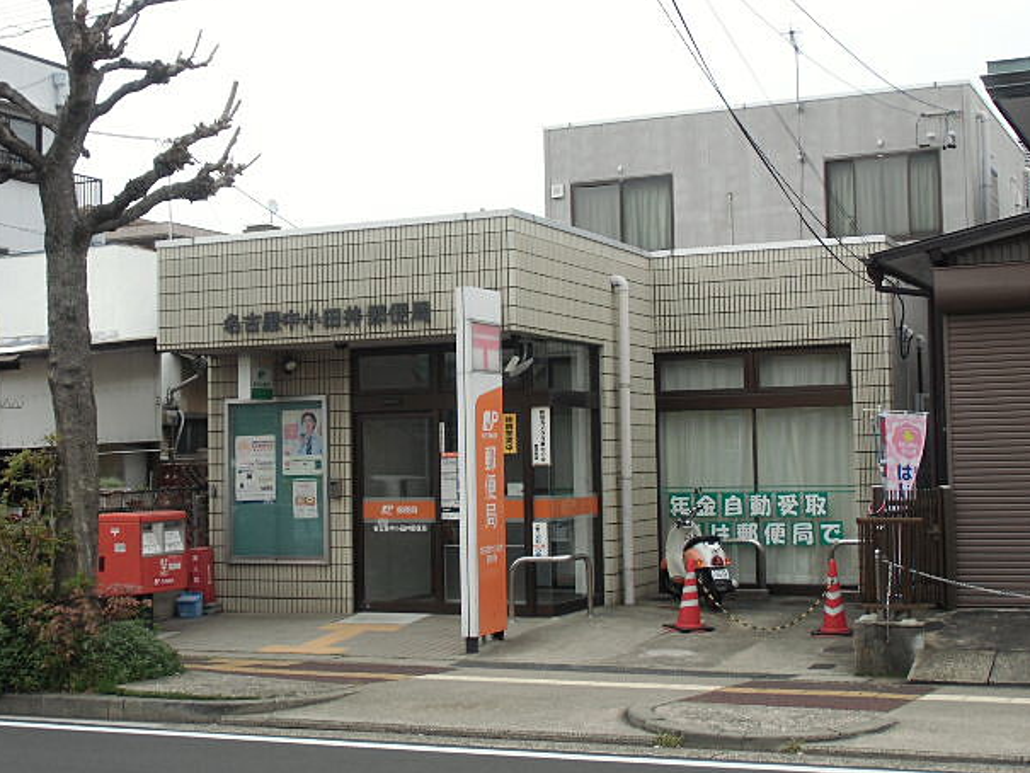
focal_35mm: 55
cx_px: 507
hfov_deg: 34.9
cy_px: 395
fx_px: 1637
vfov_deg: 26.6
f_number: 4.3
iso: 100
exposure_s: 1/60
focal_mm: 9.16
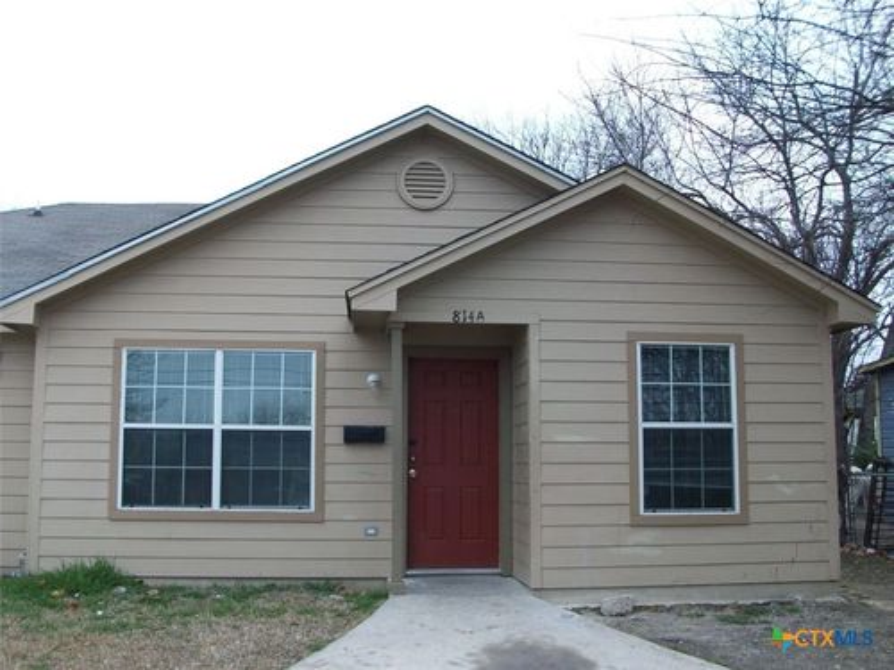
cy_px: 335
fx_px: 878
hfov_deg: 54.0
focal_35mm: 34
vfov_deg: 41.8
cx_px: 447
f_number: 2.8
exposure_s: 1/137
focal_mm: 5.7
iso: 64
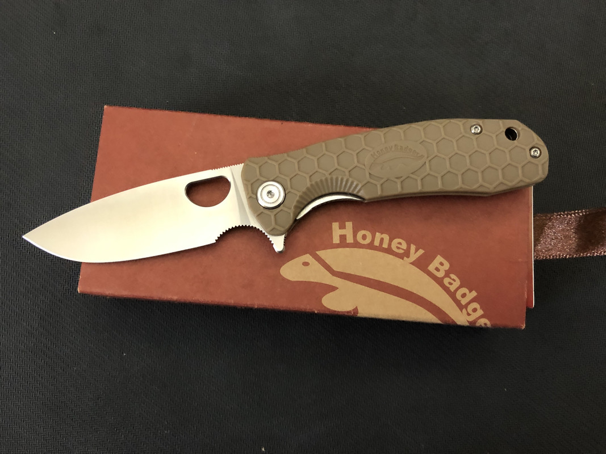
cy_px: 227
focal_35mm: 28
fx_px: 490
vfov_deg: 49.7
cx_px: 303
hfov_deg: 63.4
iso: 100
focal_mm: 3.99
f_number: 1.8
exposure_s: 1/4
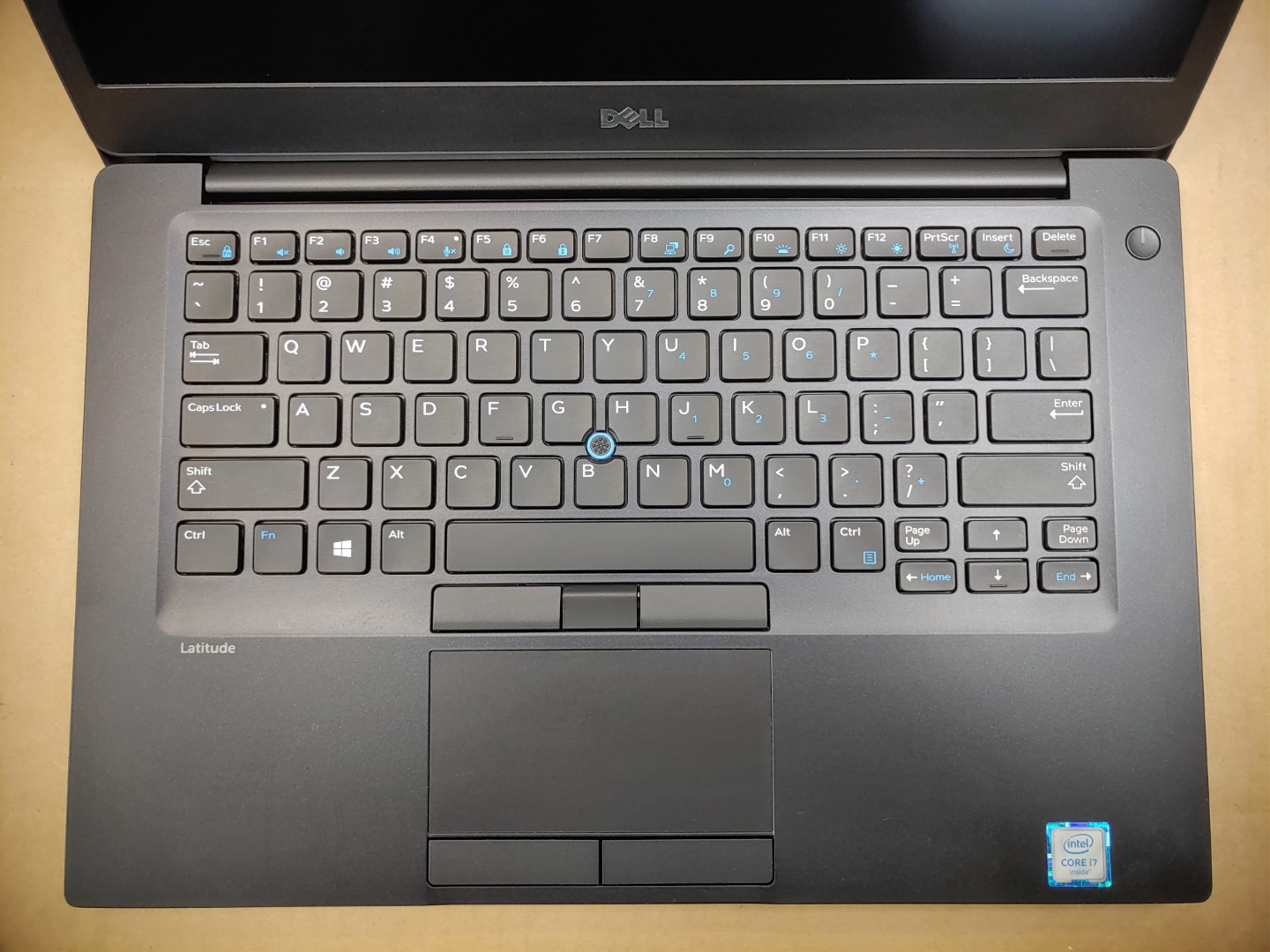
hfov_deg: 67.3
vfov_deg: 53.1
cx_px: 635
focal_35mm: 26
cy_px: 476
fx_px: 954
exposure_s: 1/60
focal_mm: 4.36
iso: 50
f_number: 1.8
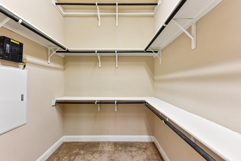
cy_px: 80
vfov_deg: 81.2
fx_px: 94
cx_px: 120
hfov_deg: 104.3
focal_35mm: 14
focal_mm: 14
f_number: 8
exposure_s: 1/15
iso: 640
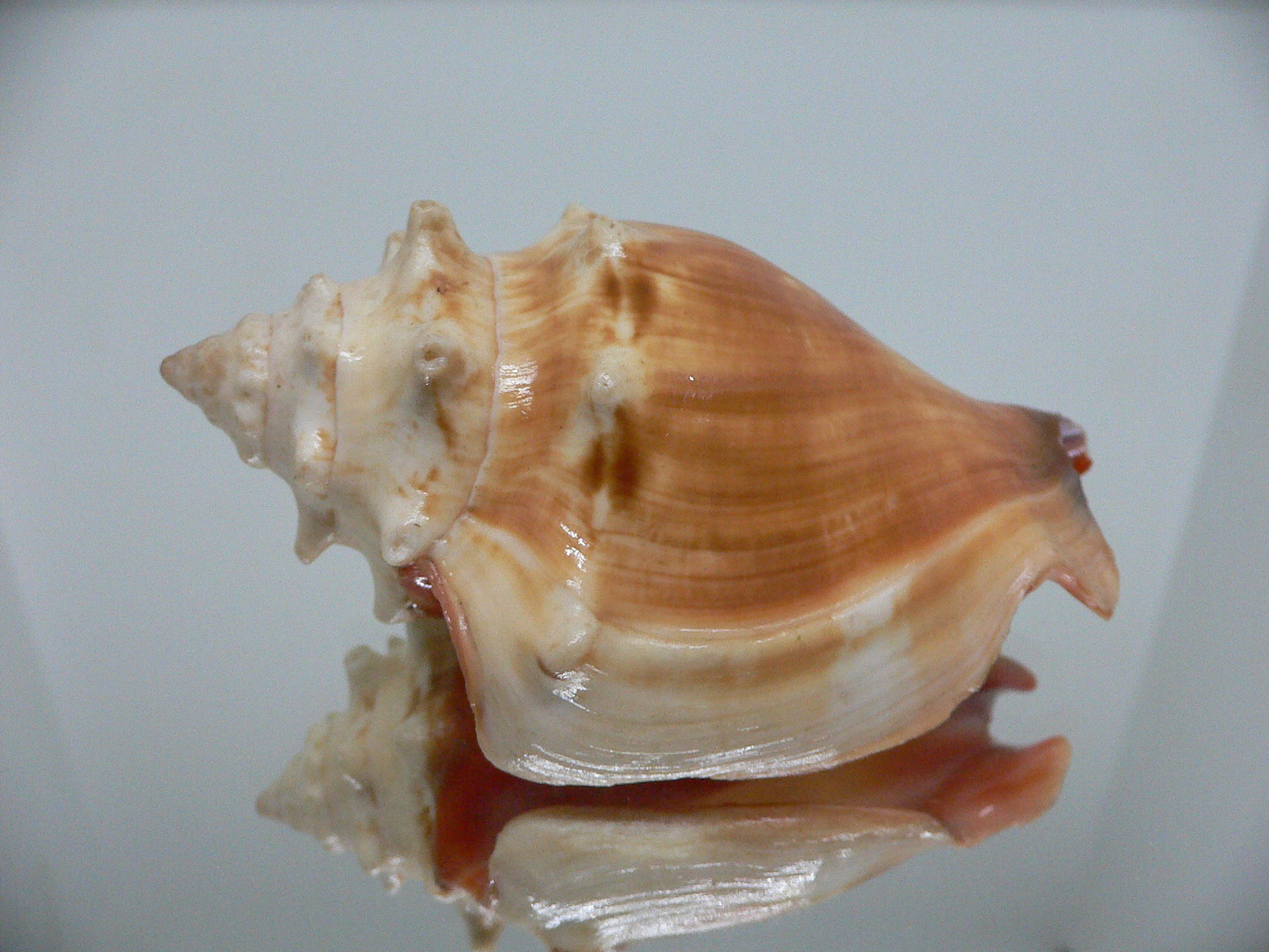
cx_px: 634
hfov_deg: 52.6
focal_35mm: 35
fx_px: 1283
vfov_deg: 40.7
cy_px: 476
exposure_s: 1/60
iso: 200
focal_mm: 4.6
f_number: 2.8
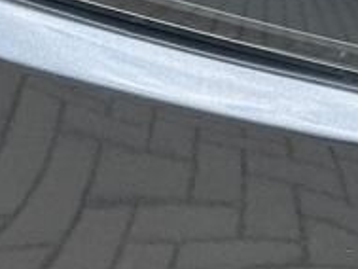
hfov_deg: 13.0
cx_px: 589
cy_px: -89
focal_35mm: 141
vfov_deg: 10.3
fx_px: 1459
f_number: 1.6
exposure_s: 1/845
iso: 50
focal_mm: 5.1
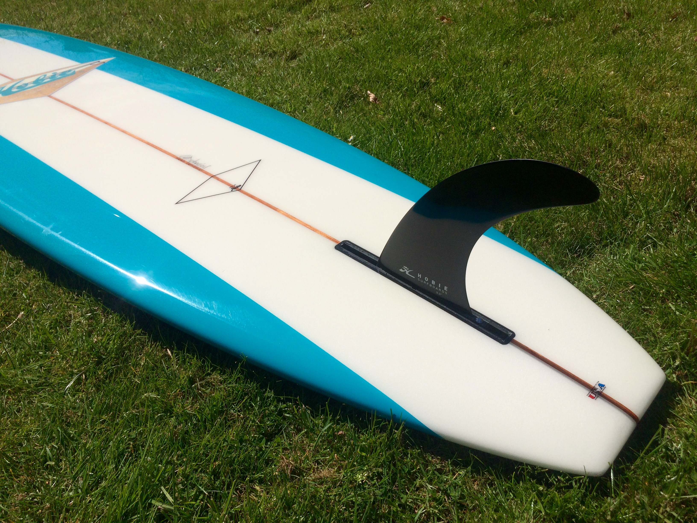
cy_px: 262
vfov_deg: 48.2
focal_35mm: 29
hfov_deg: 61.7
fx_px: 584
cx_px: 348
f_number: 2.2
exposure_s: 1/5882
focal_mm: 4.15
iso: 32
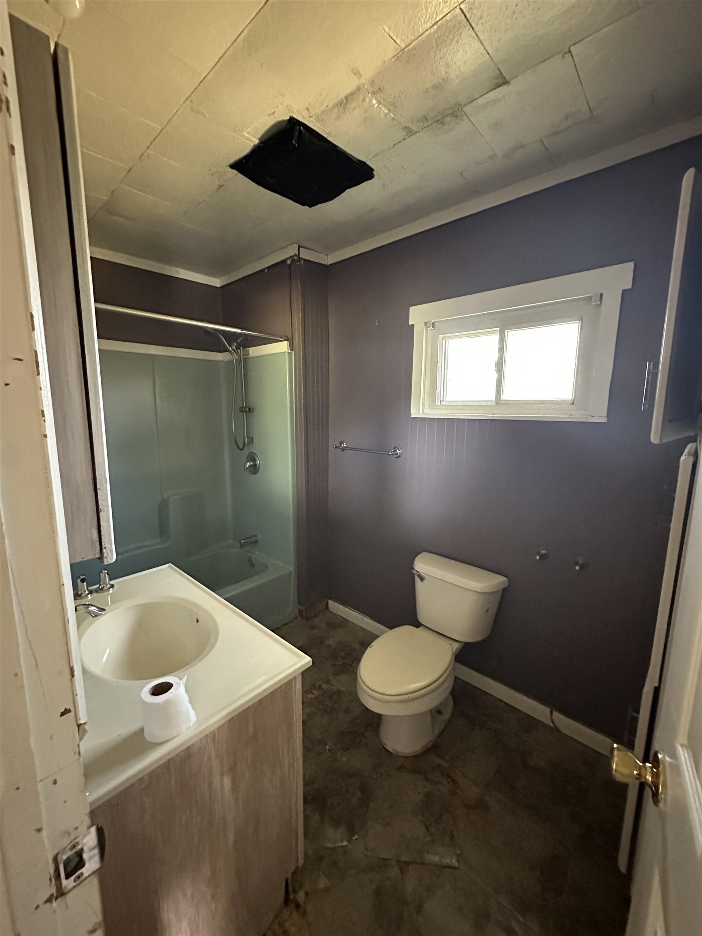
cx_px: 351
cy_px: 468
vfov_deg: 102.1
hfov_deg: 85.7
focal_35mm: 14
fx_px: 379
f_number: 2.2
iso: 1250
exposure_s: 1/60
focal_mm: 2.22
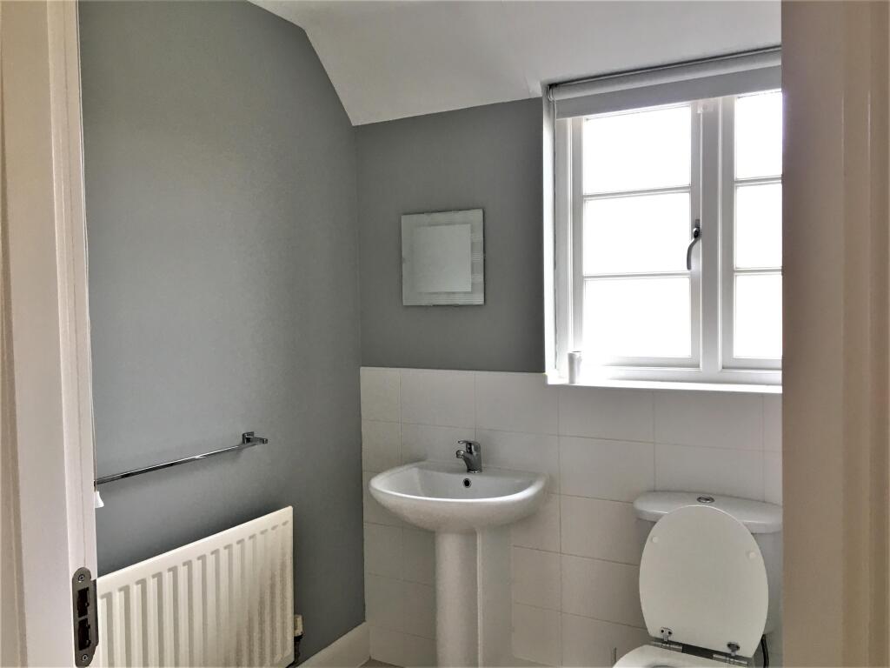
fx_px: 746
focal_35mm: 29
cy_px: 334
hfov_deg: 61.7
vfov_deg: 48.2
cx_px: 445
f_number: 2.2
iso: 40
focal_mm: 4.15
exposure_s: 1/33
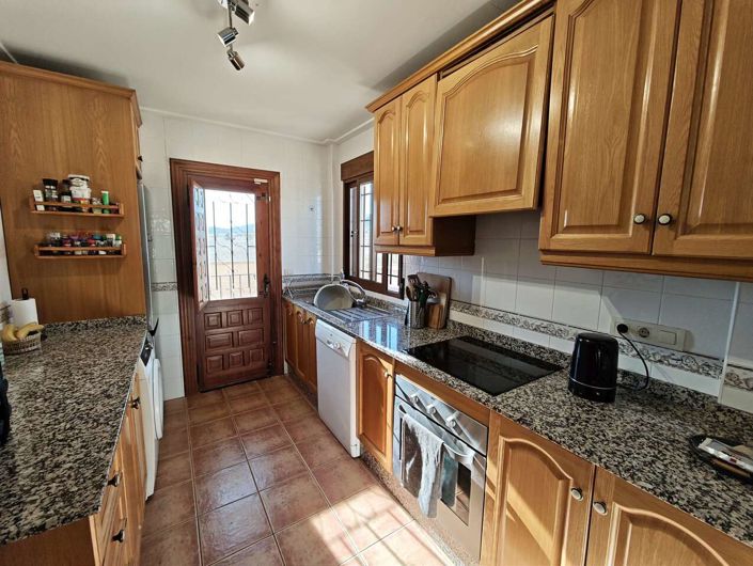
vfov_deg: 85.8
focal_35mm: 14
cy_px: 283
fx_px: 305
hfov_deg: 102.0
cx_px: 376
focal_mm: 2.16
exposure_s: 1/104
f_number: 2.2
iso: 80
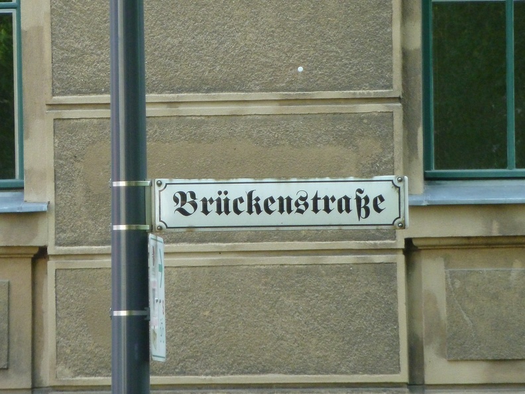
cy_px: 197
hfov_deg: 5.0
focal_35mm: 399
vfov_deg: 3.7
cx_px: 262
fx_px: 6051
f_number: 4.9
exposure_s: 1/125
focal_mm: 49.2
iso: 400
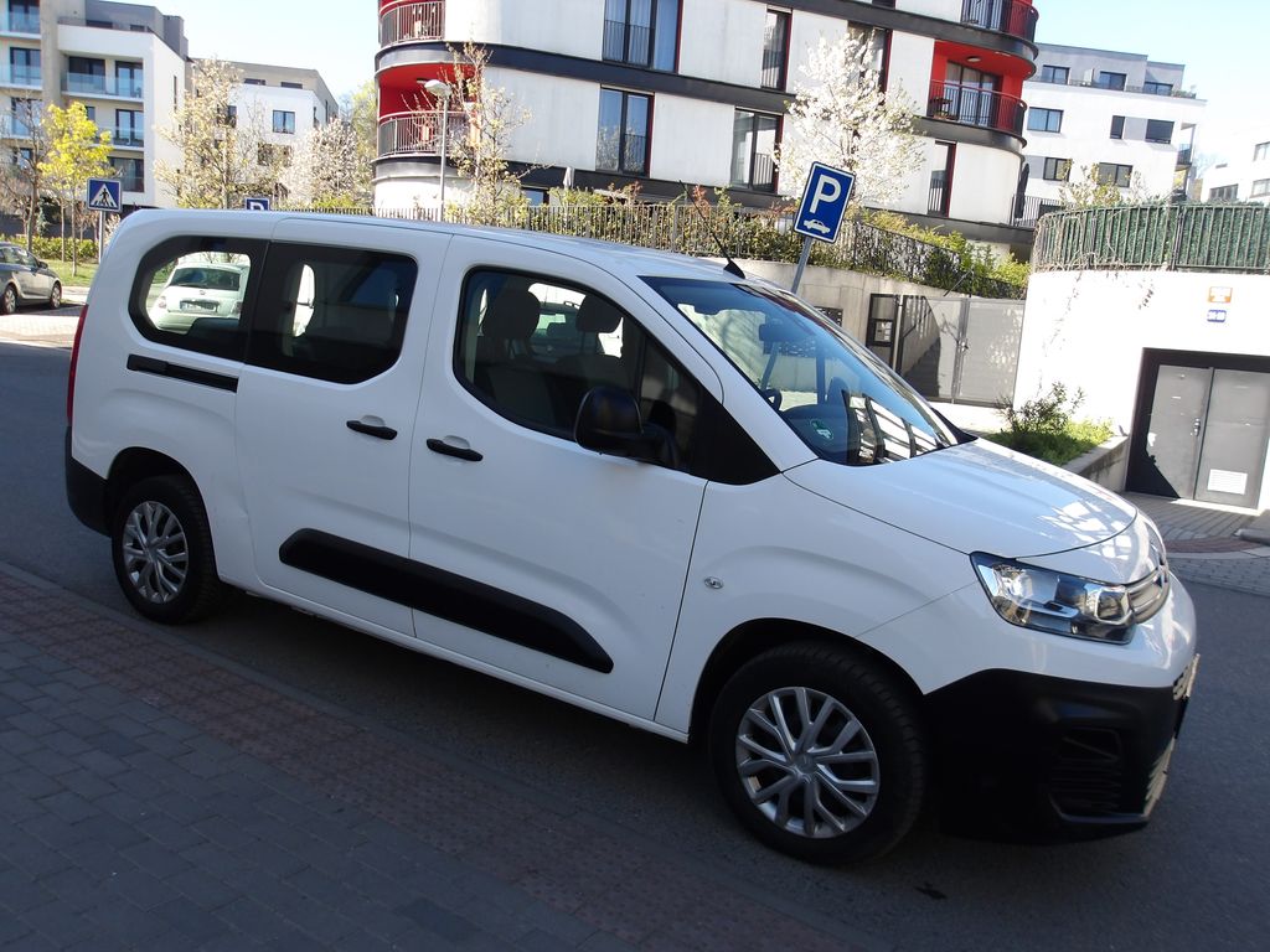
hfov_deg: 65.3
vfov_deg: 51.4
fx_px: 991
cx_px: 635
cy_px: 476
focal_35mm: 27
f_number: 3
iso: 100
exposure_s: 1/387
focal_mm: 4.9
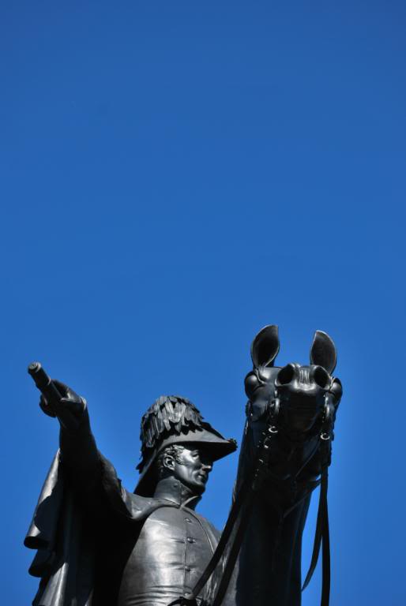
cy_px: 303
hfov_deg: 13.1
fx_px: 1771
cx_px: 203
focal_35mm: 105
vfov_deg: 19.4
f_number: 6.3
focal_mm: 70
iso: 100
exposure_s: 1/400
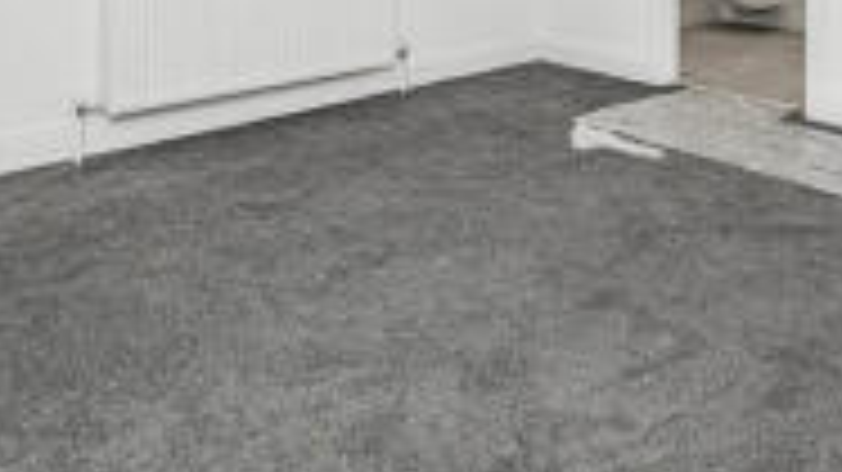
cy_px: -88
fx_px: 714
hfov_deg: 59.8
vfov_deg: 31.1
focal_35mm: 32
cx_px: 554
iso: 320
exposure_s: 1/10
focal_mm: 12
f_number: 9
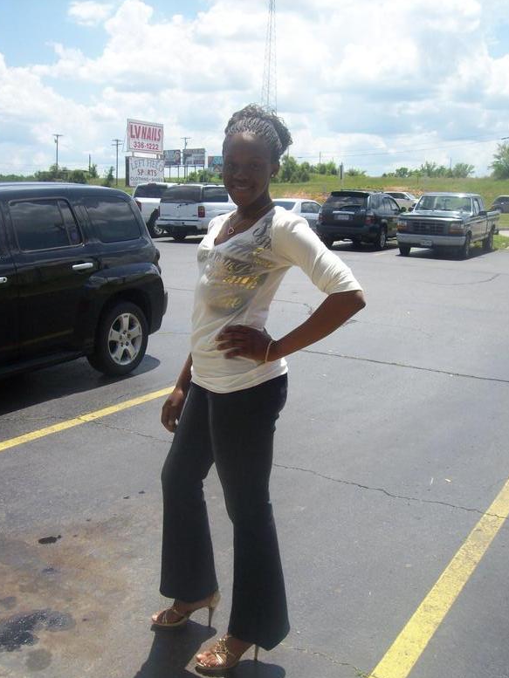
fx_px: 725
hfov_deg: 38.7
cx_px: 253
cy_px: 345
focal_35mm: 37
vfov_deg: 50.1
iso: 80
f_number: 4.8
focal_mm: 6
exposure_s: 1/481
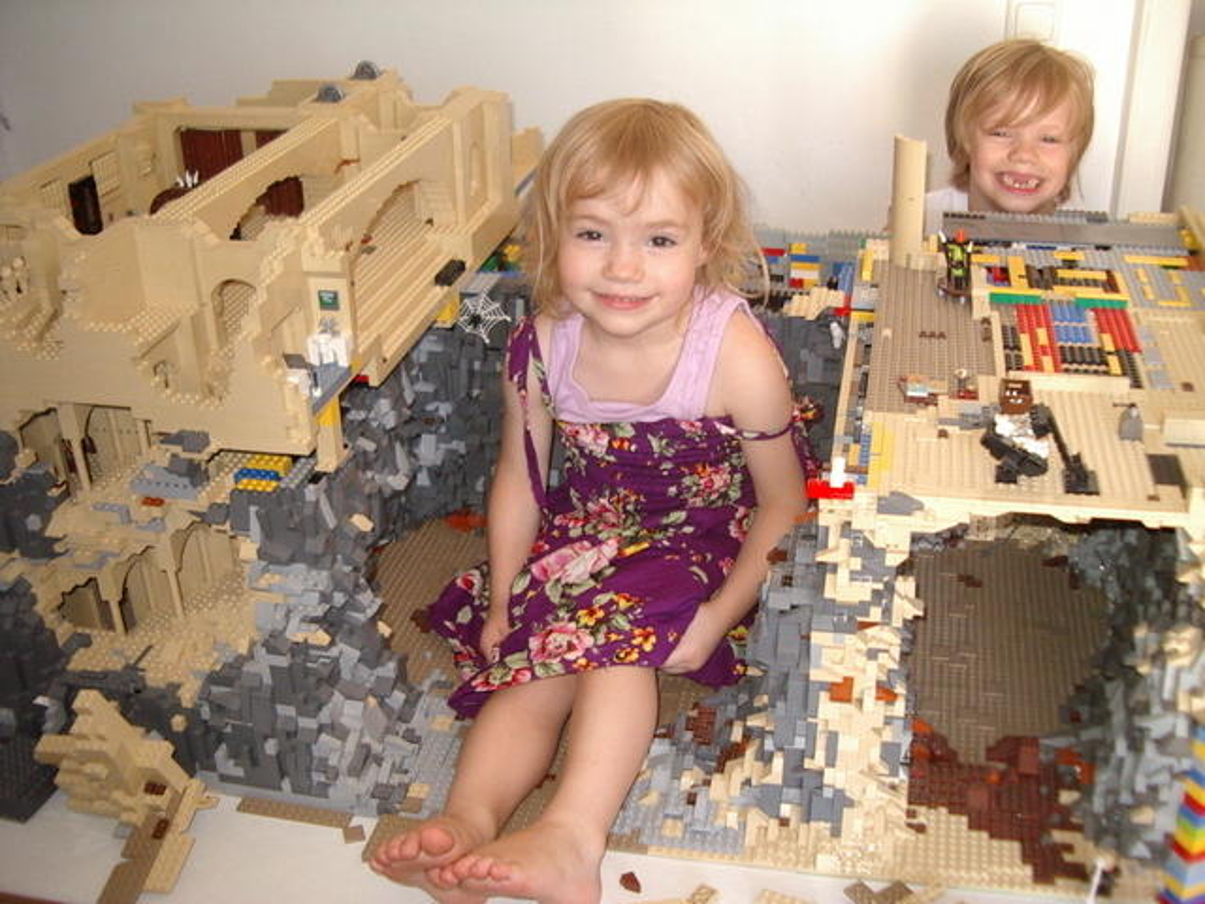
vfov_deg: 37.7
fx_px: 1323
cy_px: 452
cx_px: 602
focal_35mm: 38
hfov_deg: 49.0
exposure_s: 1/60
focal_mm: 5.8
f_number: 2.6
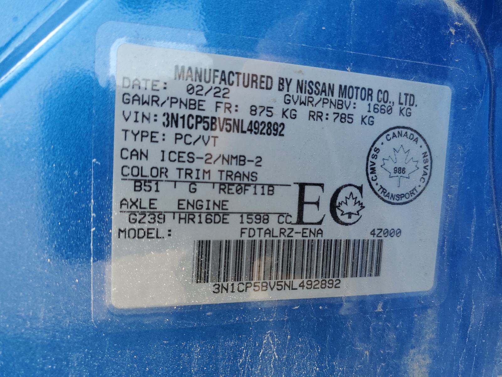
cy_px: 188
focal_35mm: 26
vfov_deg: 53.1
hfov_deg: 67.3
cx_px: 251
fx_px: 377
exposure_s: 1/370
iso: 50
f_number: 1.5
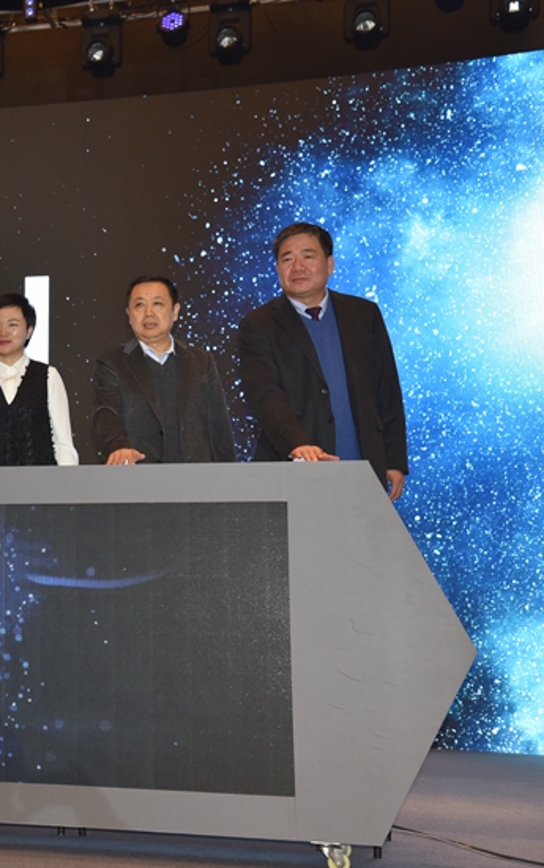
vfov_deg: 30.2
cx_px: -99
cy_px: 434
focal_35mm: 68
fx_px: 1611
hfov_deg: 18.2
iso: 800
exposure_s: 1/100
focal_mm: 44
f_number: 5
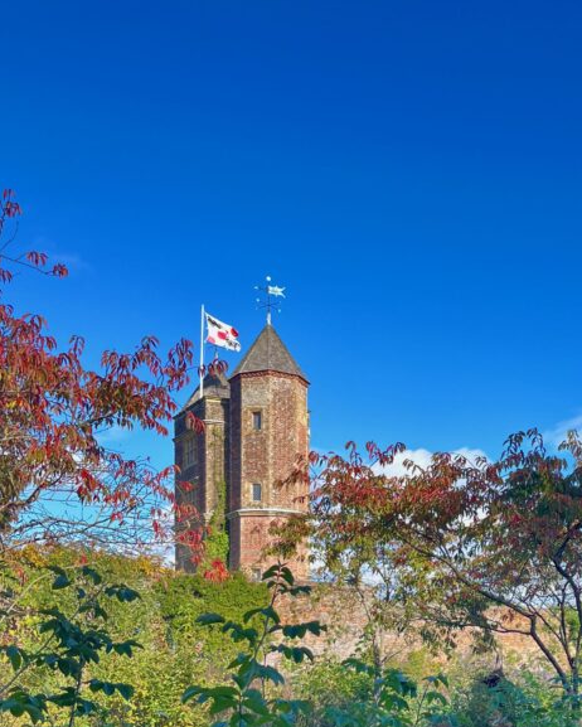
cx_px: 462
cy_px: 602
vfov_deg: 39.2
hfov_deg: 32.6
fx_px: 968
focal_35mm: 45
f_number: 1.6
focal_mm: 5.1
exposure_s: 1/520
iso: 50
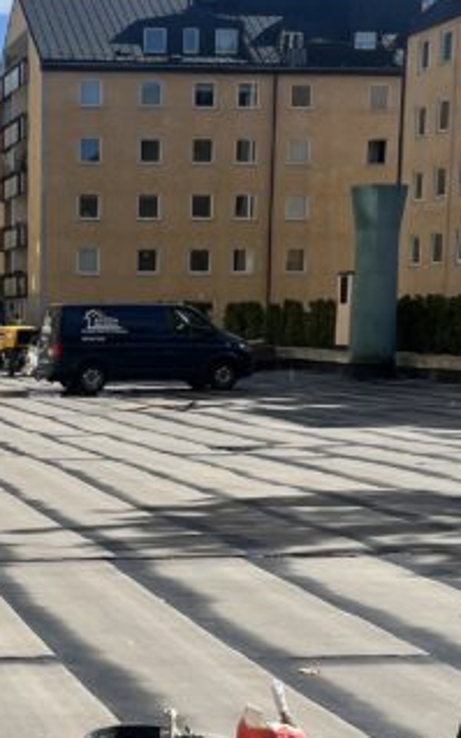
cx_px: -30
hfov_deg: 15.3
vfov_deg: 24.5
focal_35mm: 83
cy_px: 604
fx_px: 1671
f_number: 1.5
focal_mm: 5.7
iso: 50
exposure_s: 1/5076
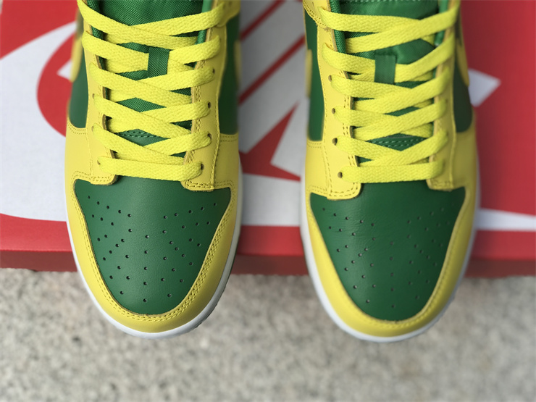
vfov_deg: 25.7
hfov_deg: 33.8
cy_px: 201
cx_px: 268
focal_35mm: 57
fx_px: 883
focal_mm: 6.6
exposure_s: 1/323
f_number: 2.8
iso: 20
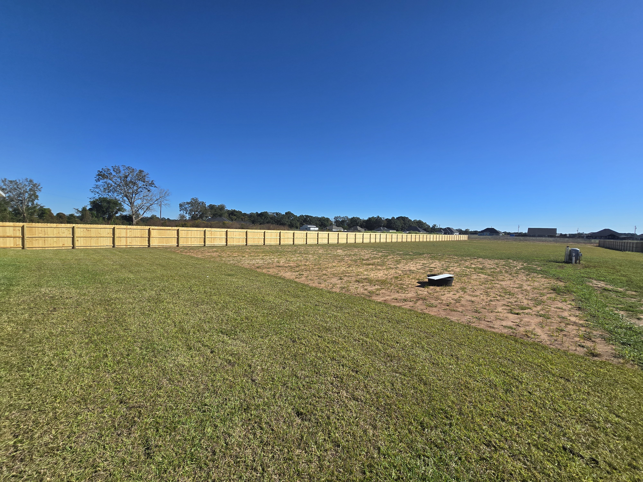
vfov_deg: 89.9
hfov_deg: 106.2
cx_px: 322
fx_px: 241
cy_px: 241
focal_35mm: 13
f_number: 2.2
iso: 50
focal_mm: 2.2
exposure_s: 1/2929
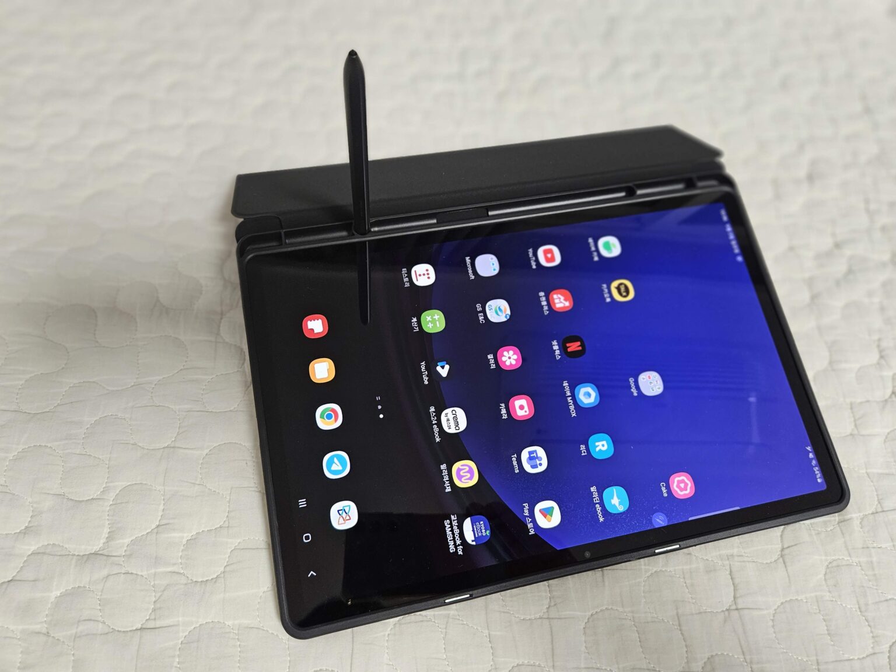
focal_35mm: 23
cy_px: 336
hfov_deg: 73.9
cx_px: 448
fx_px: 595
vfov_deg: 58.9
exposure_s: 1/120
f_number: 1.8
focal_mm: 5.4
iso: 400
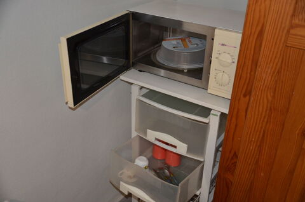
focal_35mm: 39
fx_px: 330
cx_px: 152
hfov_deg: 49.6
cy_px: 101
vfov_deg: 34.1
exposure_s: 1/60
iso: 800
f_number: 3.2
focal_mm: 26
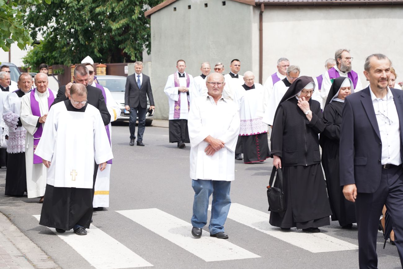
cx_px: 202
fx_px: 1175
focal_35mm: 105
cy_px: 134
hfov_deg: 19.5
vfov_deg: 13.0
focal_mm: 105
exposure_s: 1/200
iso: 100
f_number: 5.6
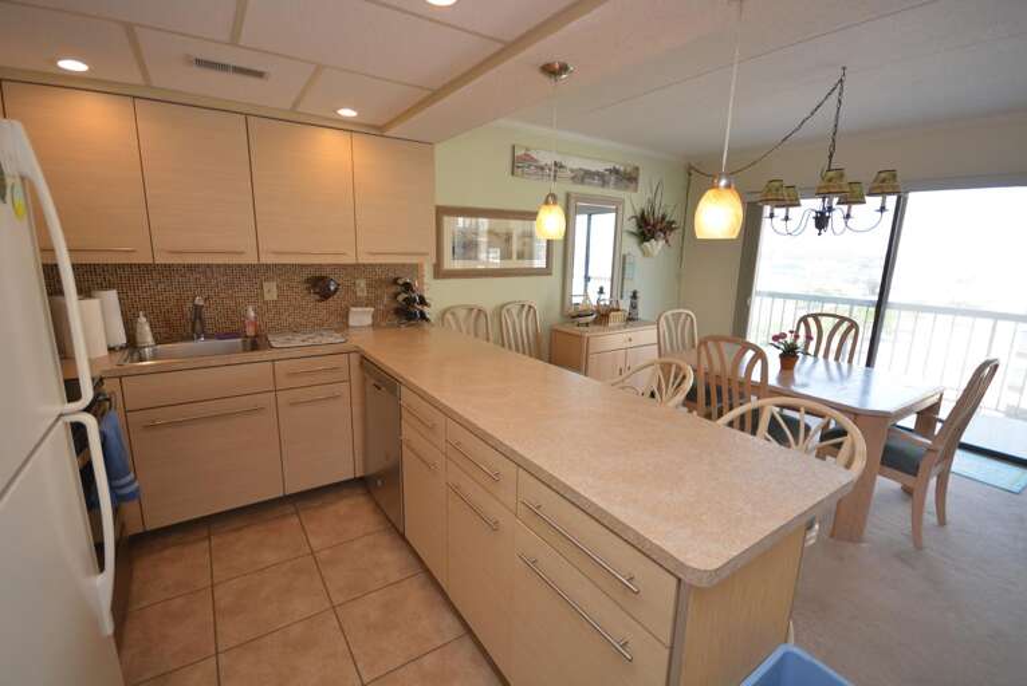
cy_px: 343
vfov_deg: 77.4
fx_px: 428
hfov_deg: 100.3
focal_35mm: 15
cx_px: 514
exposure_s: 1/60
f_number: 4
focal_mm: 10
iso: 200
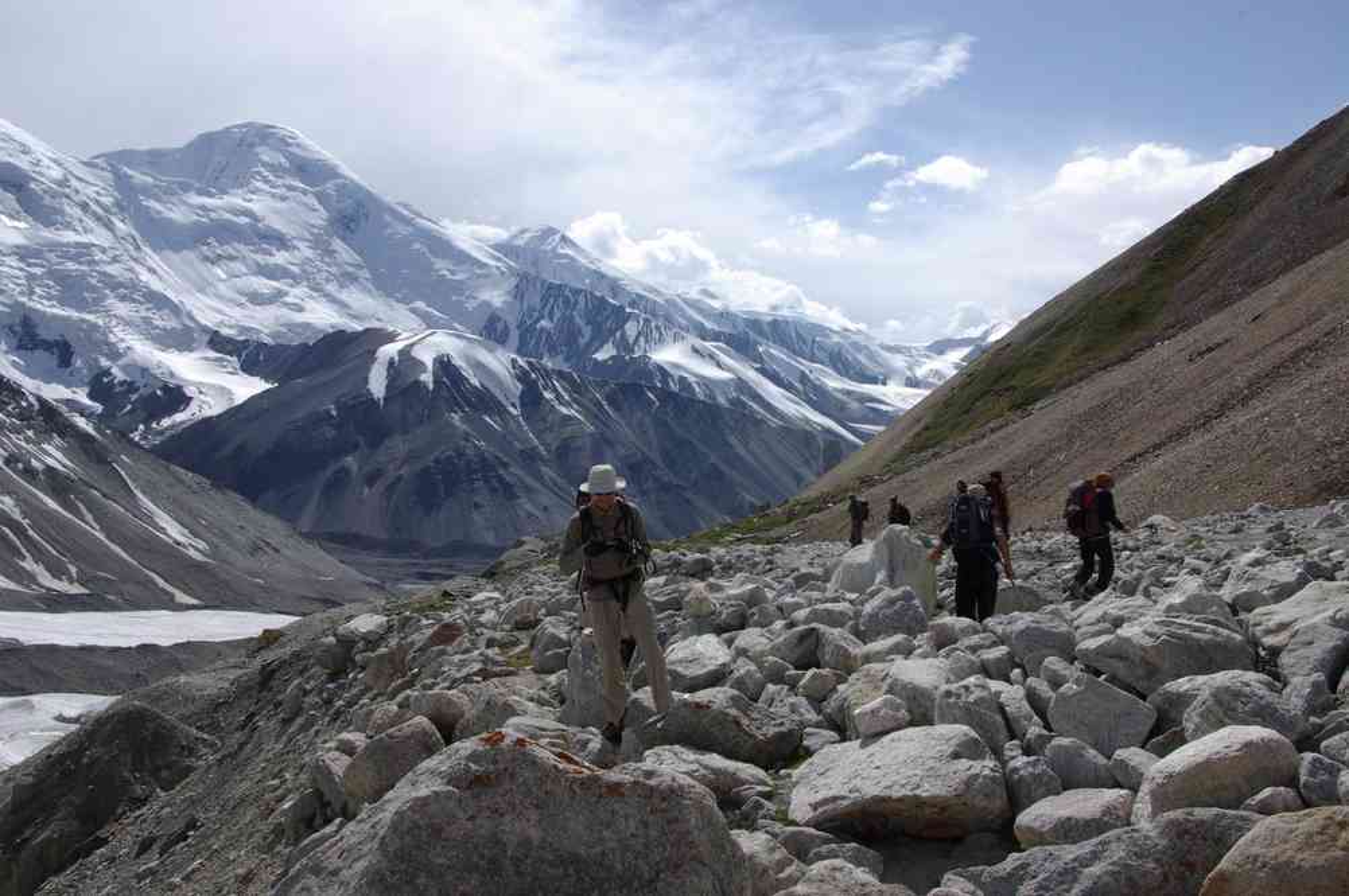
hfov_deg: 57.3
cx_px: 674
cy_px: 448
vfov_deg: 39.9
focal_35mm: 33
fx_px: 1235
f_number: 13
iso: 100
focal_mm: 21.9
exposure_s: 1/125
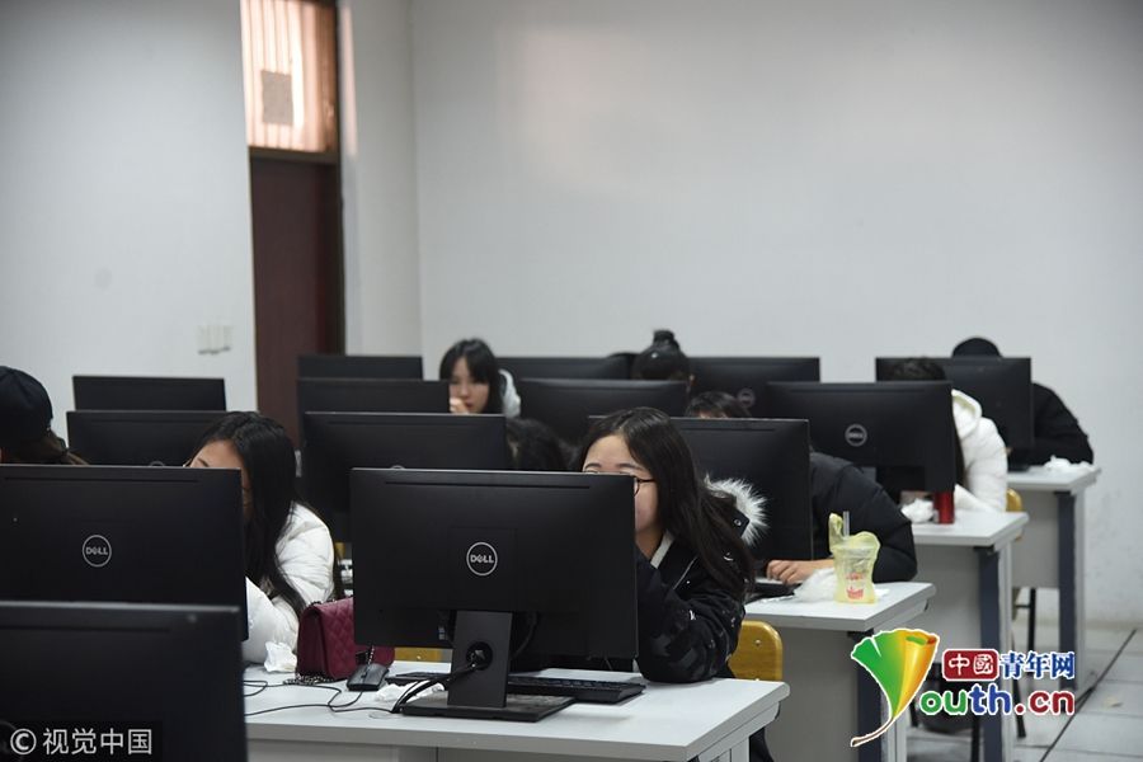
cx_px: 572
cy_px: 381
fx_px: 2476
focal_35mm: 78
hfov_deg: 26.0
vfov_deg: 17.5
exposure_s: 1/80
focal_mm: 78
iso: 1800
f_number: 4
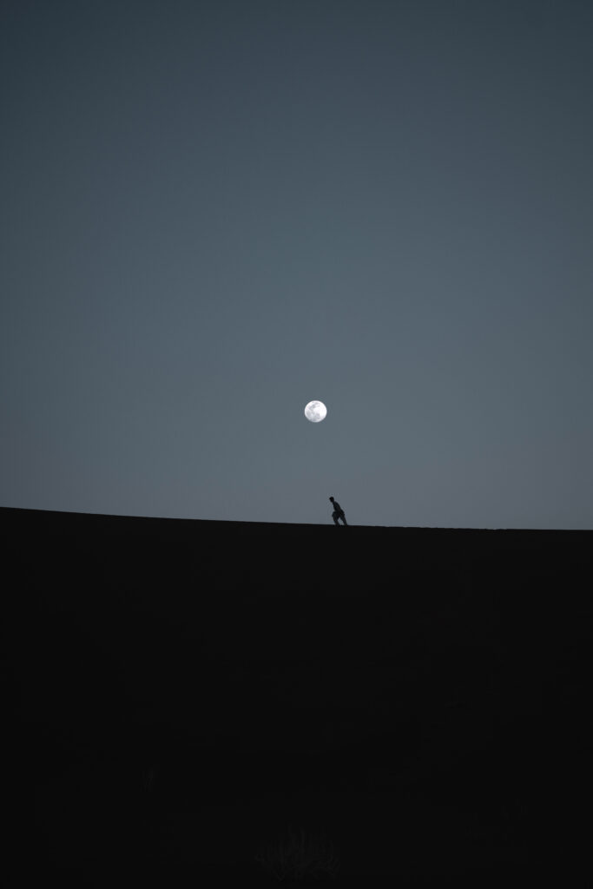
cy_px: 444
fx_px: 2593
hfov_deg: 13.0
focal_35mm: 105
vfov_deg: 19.5
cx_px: 296
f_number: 2.8
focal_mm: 105
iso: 200
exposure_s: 1/1250
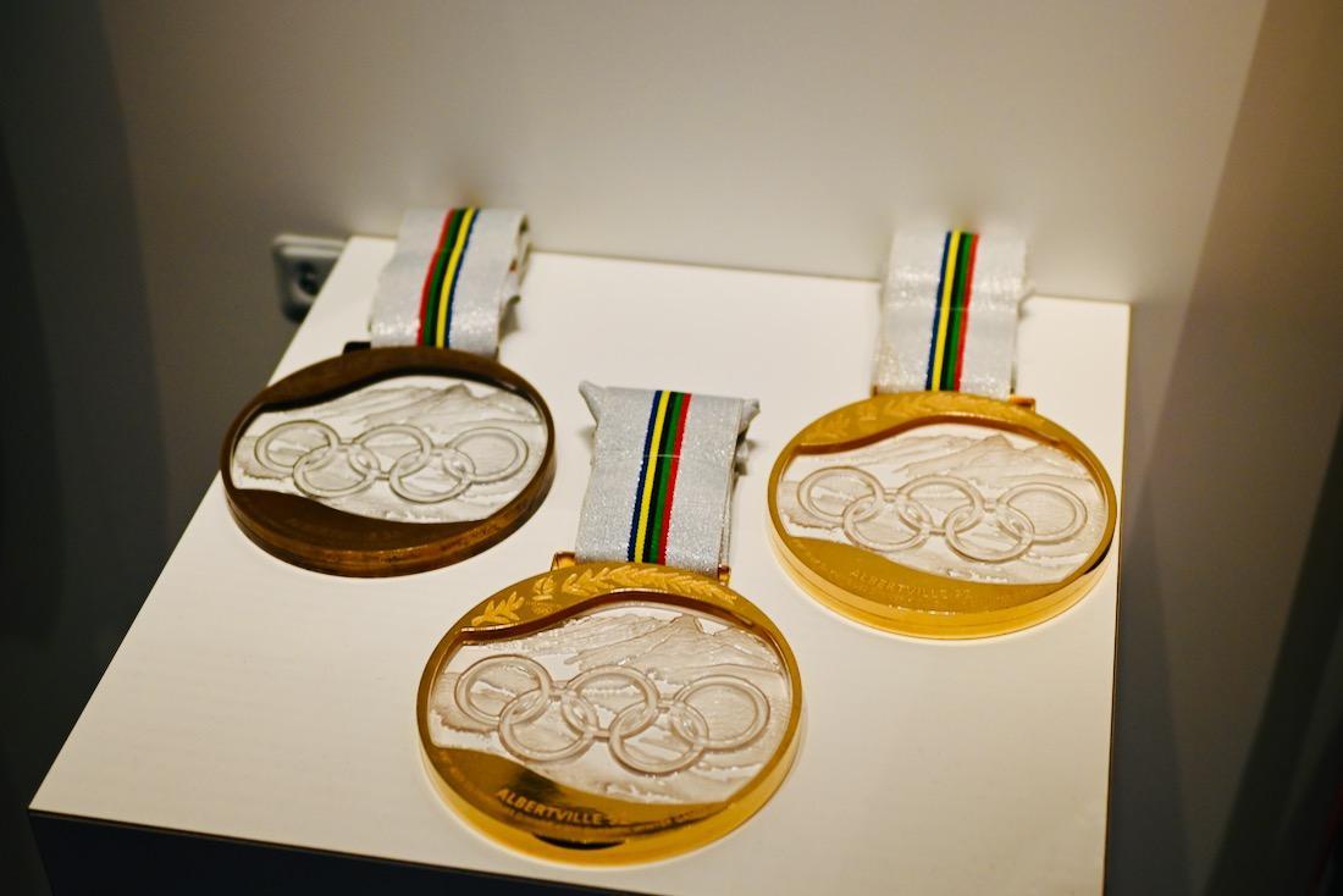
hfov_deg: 46.4
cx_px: 672
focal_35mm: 42
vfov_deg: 31.9
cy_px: 448
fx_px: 1567
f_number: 2.8
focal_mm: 28
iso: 400
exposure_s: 1/250
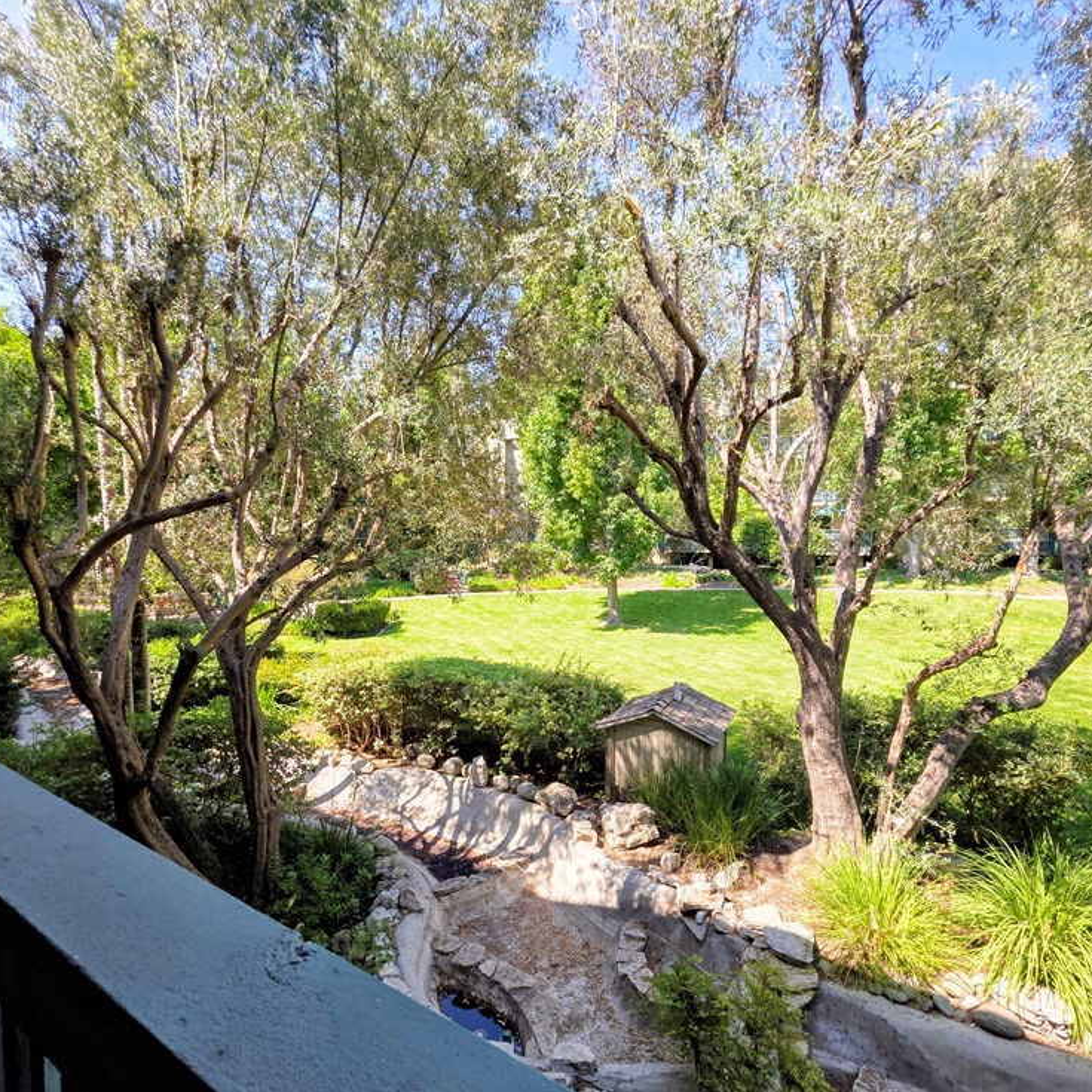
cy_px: 593
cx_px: 554
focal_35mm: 16
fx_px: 571
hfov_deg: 87.4
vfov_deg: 87.2
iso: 40
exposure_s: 1/481
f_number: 1.9
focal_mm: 2.2
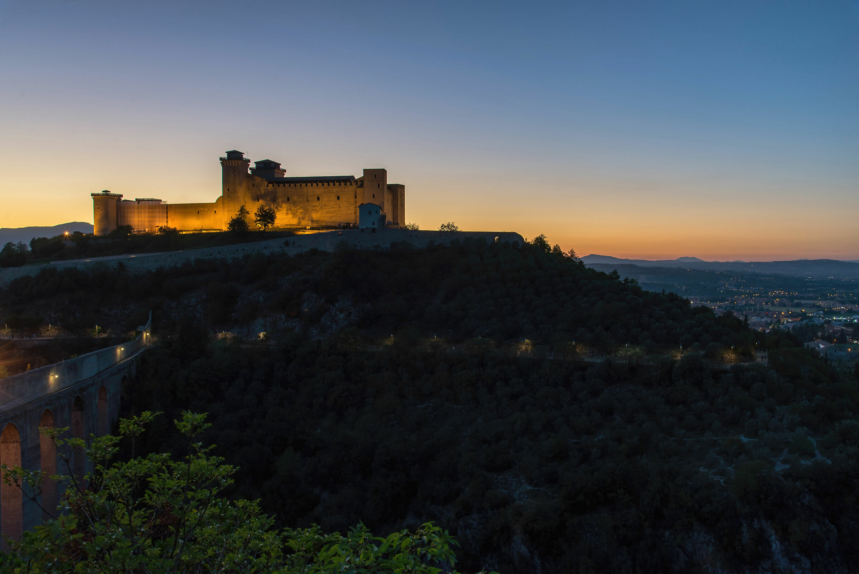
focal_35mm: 31
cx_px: 430
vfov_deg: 42.4
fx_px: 740
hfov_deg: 60.3
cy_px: 287
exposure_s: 1/2
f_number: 7.1
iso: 80
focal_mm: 31
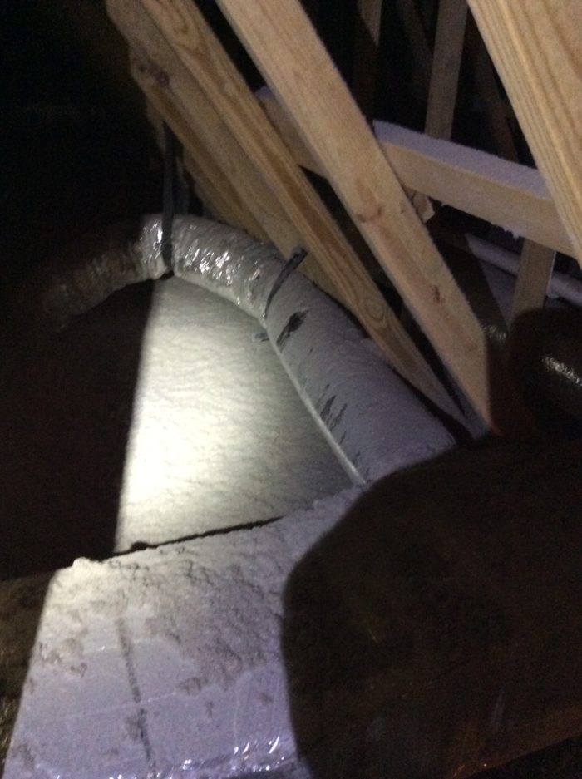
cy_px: 390
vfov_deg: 56.9
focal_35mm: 32
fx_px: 719
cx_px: 291
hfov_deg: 44.1
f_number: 2.4
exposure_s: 1/15
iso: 400
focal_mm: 3.3
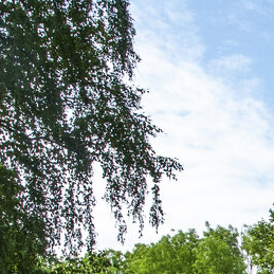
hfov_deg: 10.0
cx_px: 494
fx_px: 1478
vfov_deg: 10.4
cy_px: 353
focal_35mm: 165
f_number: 16
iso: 640
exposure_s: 1/200
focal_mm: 28
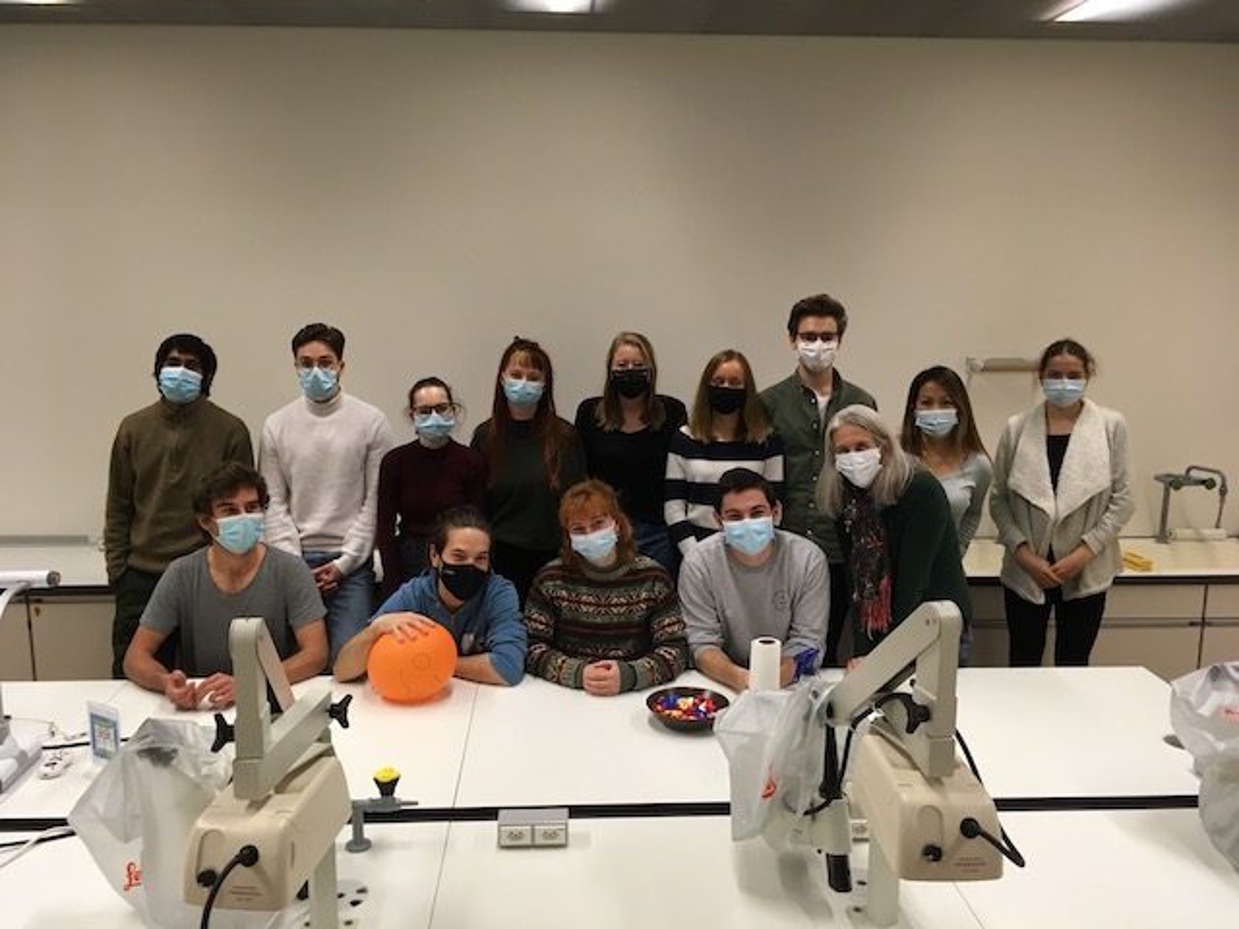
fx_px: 1038
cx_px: 620
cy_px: 464
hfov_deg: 61.7
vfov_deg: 48.2
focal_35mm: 29
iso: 100
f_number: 2.2
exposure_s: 1/33
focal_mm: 4.15
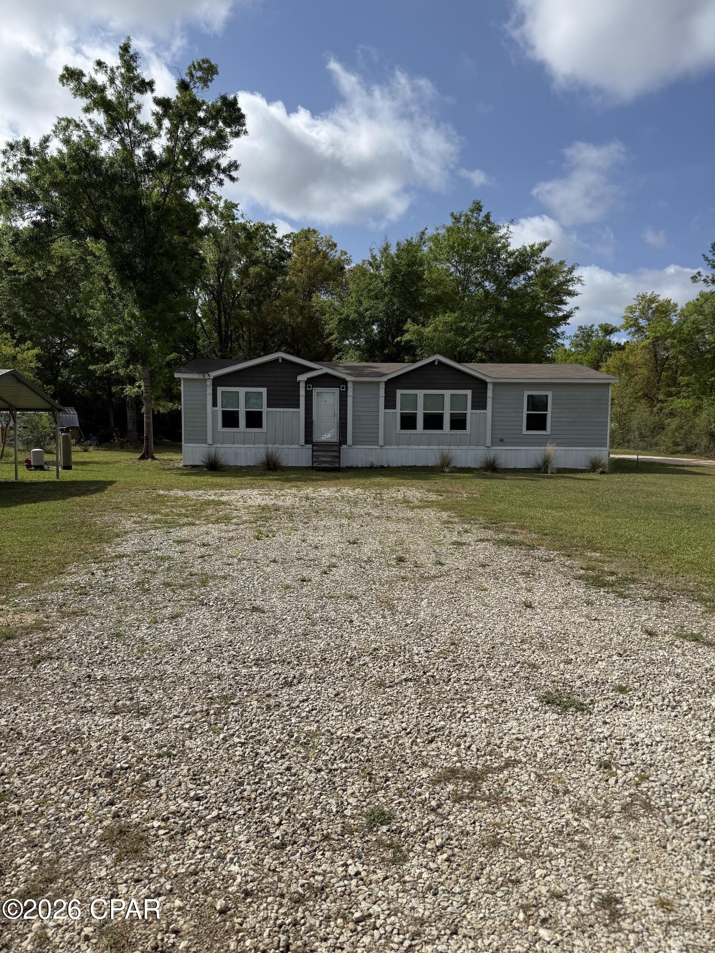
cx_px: 358
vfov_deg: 71.6
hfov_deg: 56.8
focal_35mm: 24
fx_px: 661
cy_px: 476
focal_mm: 6.76
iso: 80
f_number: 1.78
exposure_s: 1/7353
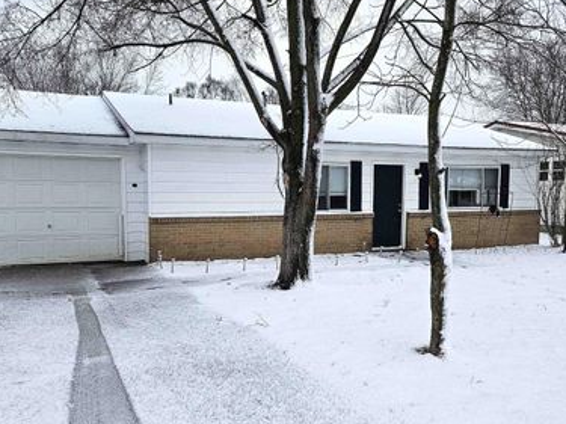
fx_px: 523
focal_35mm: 32
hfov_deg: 56.8
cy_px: 236
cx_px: 275
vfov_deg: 44.1
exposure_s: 1/2216
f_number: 1.8
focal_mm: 5
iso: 50
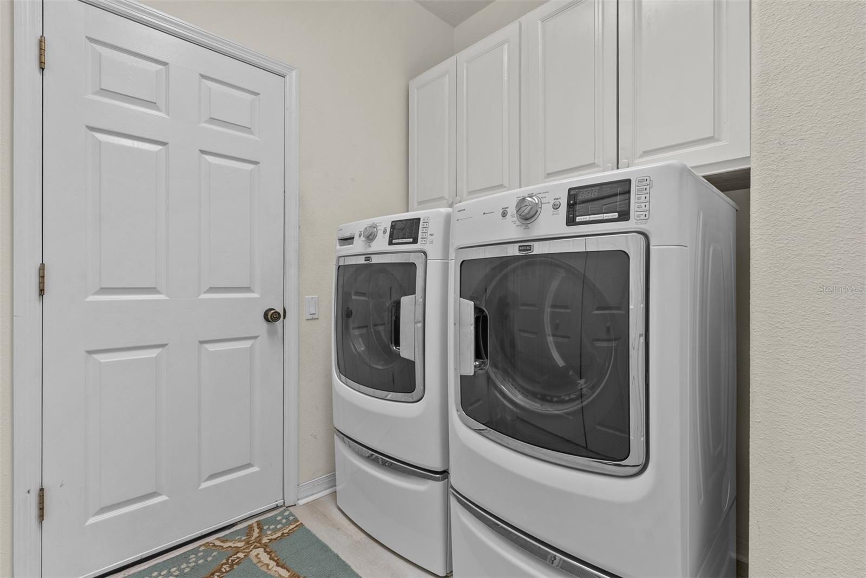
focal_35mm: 16
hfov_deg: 96.7
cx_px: 433
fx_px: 385
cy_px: 289
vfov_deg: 73.8
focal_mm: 16
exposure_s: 1/2.5
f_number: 9
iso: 250
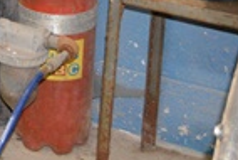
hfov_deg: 12.4
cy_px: -126
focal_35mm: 152
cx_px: -176
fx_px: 1006
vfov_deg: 8.7
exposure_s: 1/60
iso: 2200
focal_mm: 24
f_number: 4
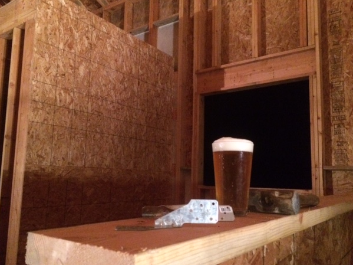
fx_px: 316
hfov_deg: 58.4
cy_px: 139
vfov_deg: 45.4
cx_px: 174
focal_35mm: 31
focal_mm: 4.15
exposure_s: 1/15
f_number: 2.2
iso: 640
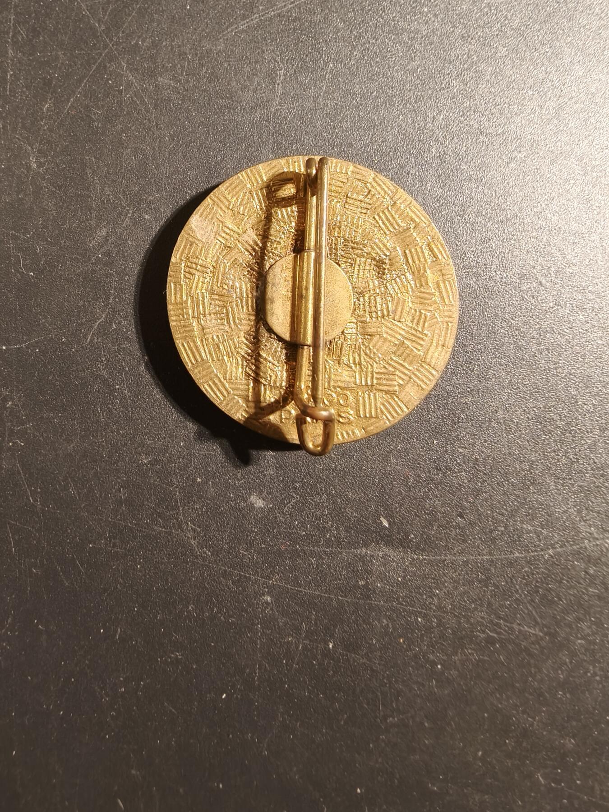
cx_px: 304
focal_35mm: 23
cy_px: 406
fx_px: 540
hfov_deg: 58.9
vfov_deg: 73.9
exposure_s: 1/50
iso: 250
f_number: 2
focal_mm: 2.32
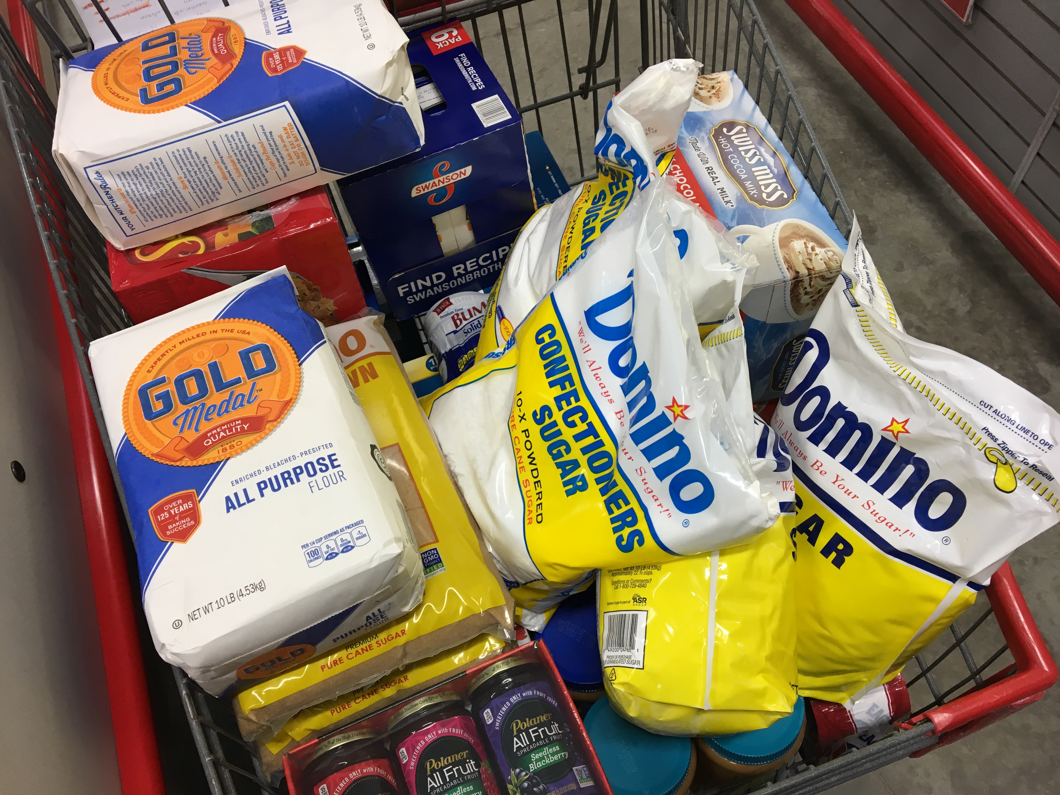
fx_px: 888
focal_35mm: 29
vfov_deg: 48.2
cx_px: 530
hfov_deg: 61.7
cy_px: 398
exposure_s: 1/30
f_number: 2.2
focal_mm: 4.15
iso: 25
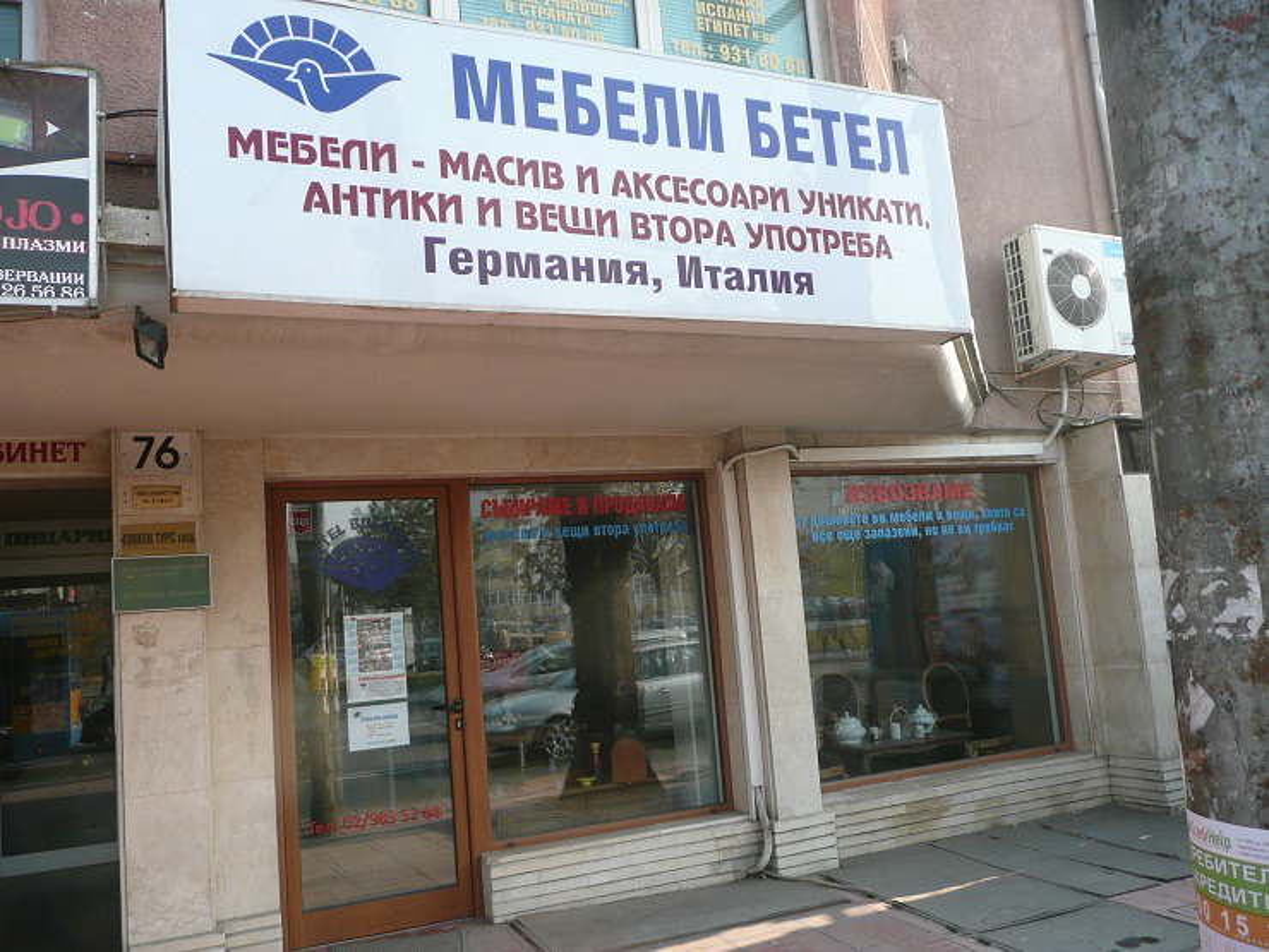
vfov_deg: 49.7
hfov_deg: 63.4
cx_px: 634
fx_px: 1026
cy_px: 476
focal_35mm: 28
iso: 100
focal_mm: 4.6
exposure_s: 1/160
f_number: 3.3
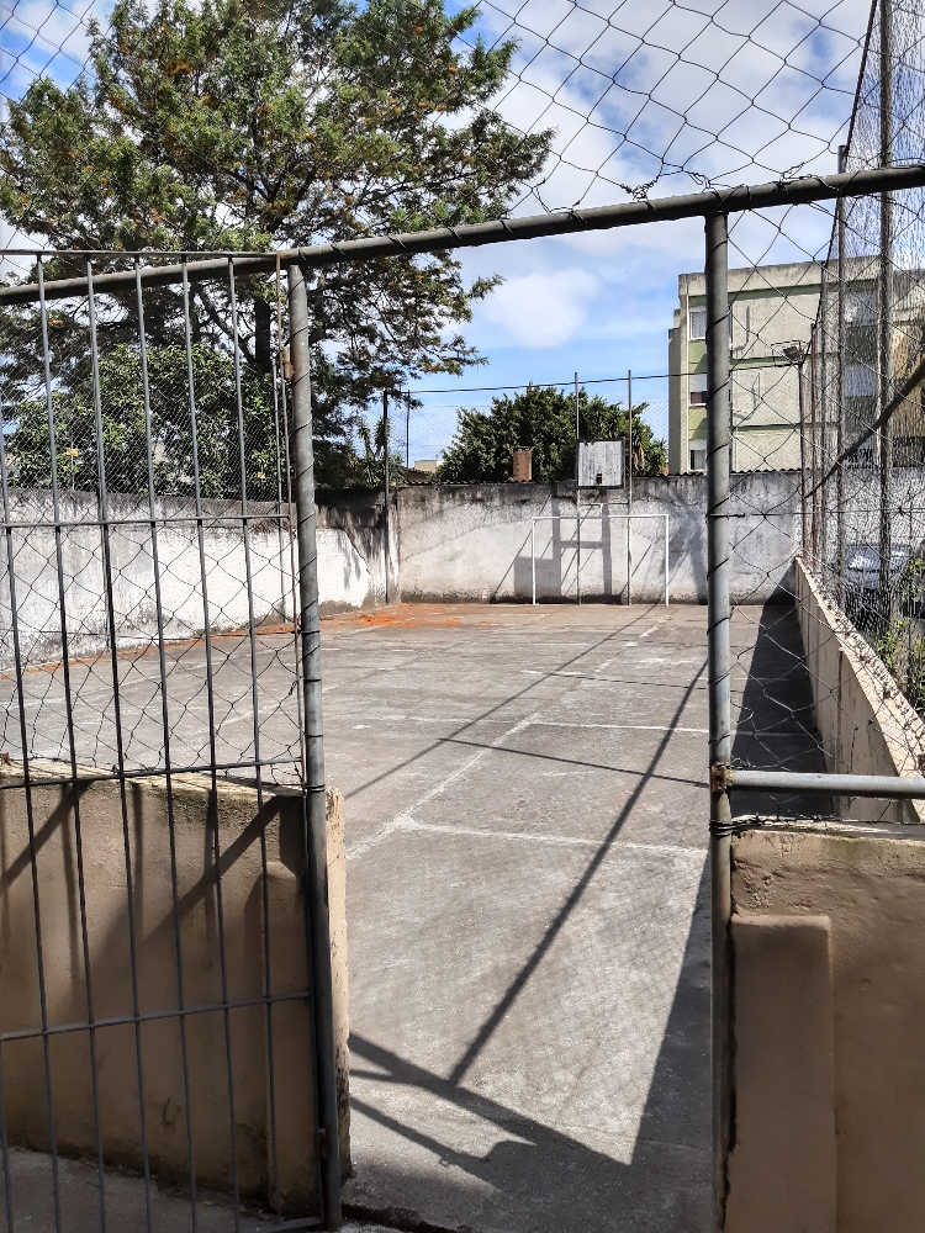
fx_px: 926
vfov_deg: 67.3
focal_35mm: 26
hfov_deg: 53.1
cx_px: 462
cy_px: 616
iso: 50
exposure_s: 1/6250
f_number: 1.7
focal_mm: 4.75
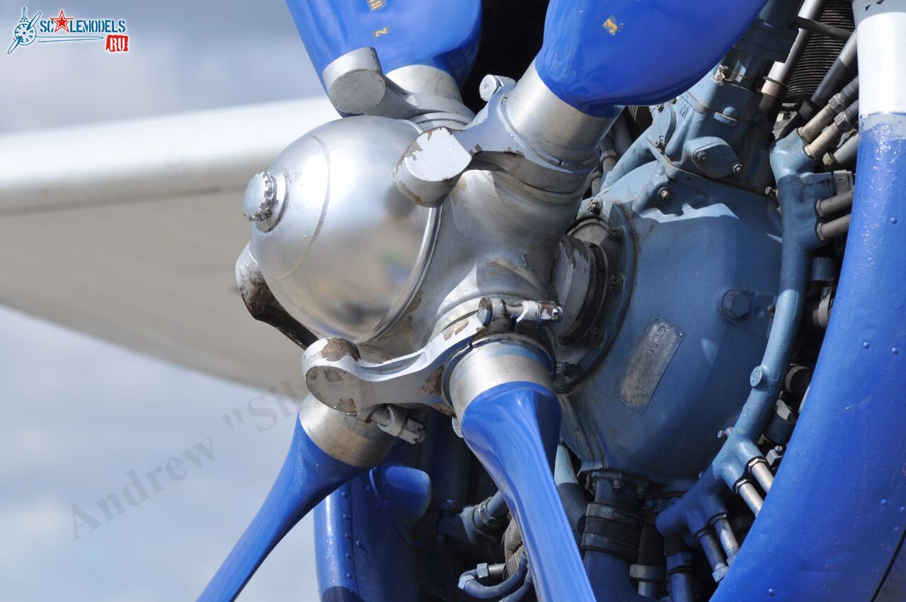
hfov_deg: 7.2
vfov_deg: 4.8
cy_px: 301
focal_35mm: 285
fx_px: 7163
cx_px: 453
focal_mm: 190
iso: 200
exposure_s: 1/500
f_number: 8
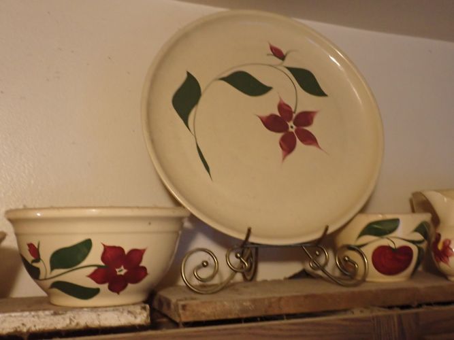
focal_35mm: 41
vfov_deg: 35.1
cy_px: 170
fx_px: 538
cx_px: 227
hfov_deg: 45.8
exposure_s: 1/40
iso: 1000
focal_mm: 7.31
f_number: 2.8
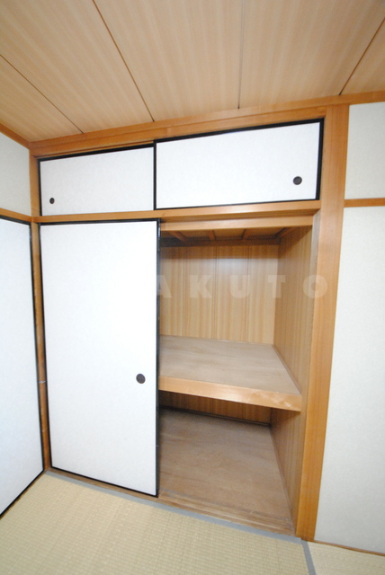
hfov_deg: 90.1
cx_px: 192
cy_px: 288
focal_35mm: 12
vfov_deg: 112.6
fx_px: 192
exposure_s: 1/15
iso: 1600
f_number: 4.5
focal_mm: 8
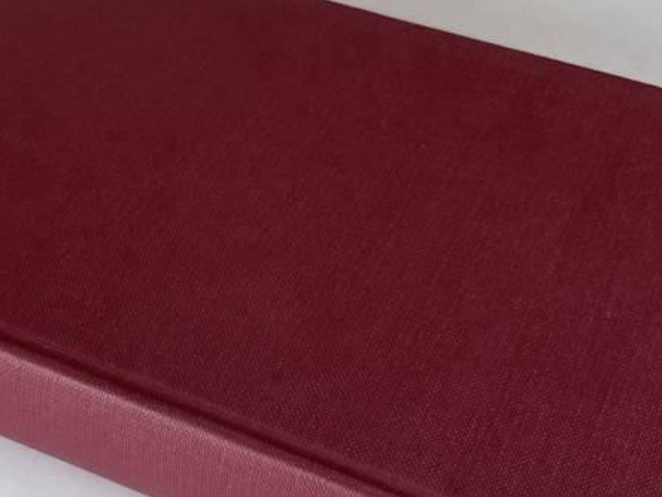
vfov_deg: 24.2
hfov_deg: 32.0
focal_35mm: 60
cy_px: 369
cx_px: 248
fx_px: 1147
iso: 50
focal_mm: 4.2
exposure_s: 1/100
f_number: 1.6
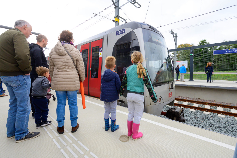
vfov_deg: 73.7
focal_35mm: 16
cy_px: 79
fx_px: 105
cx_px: 118
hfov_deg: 96.8
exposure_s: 1/800
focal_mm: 16
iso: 800
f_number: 8
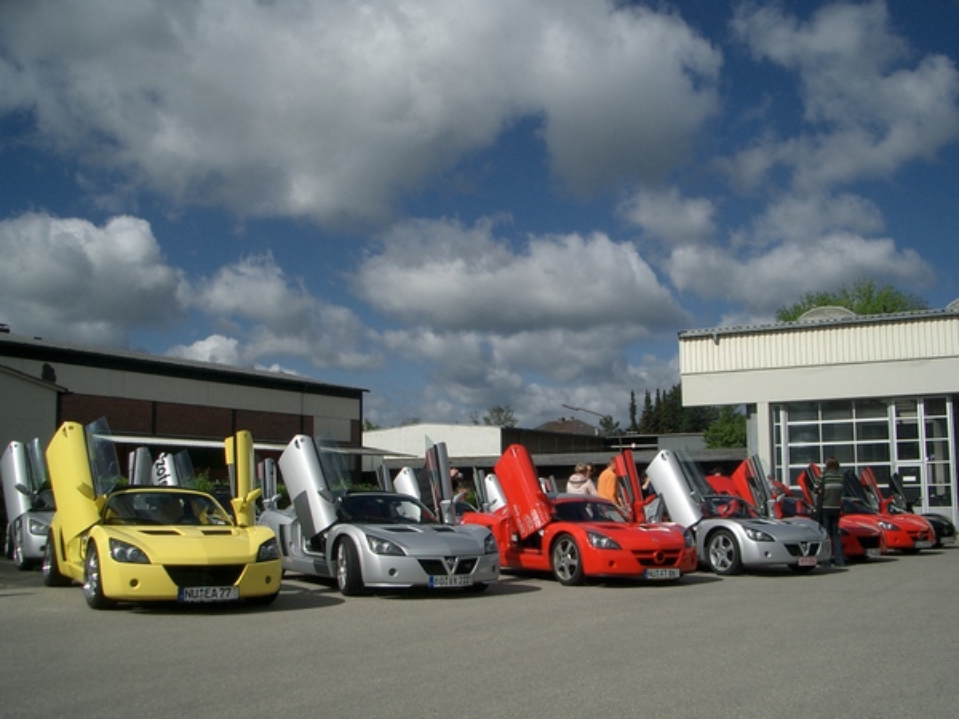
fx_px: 970
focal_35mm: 35
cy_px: 360
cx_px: 480
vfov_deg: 40.7
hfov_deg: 52.6
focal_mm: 5.8
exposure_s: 1/1000
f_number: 4.3
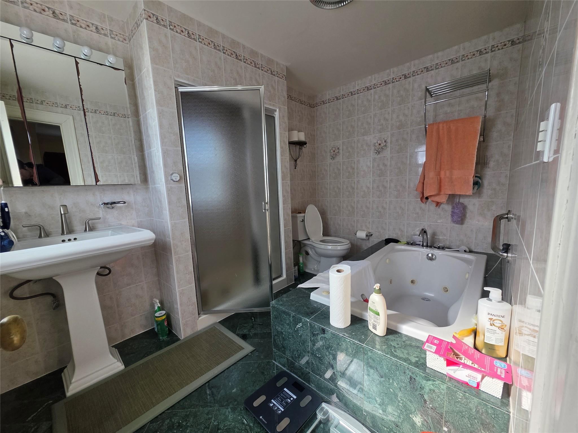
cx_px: 289
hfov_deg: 106.2
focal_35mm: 13
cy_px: 216
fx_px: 217
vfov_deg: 89.9
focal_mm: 2.2
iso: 125
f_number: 1.9
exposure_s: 1/359
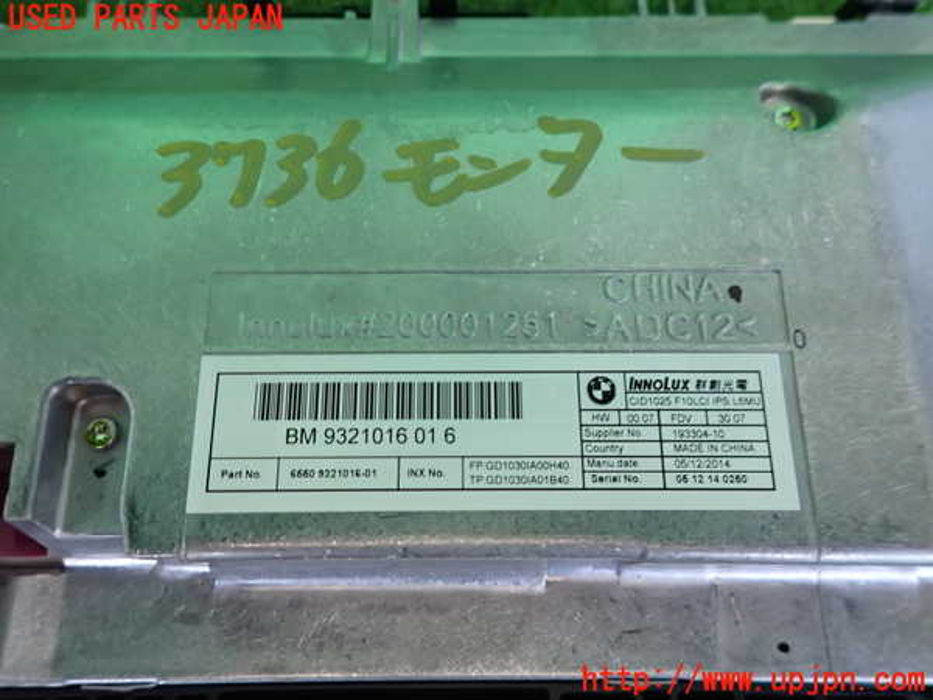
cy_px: 350
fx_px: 674
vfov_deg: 54.9
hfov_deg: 69.4
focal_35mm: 25
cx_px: 466
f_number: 2
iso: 250
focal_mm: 4.5
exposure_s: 1/30
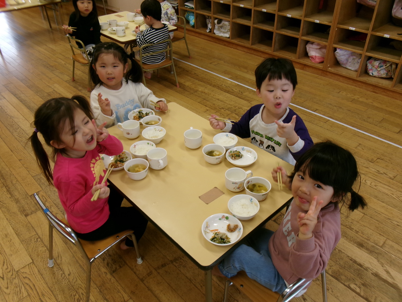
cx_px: 201
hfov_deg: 63.4
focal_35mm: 28
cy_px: 151
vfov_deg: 49.7
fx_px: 325
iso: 121
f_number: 3.9
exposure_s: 1/34
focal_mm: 5.1
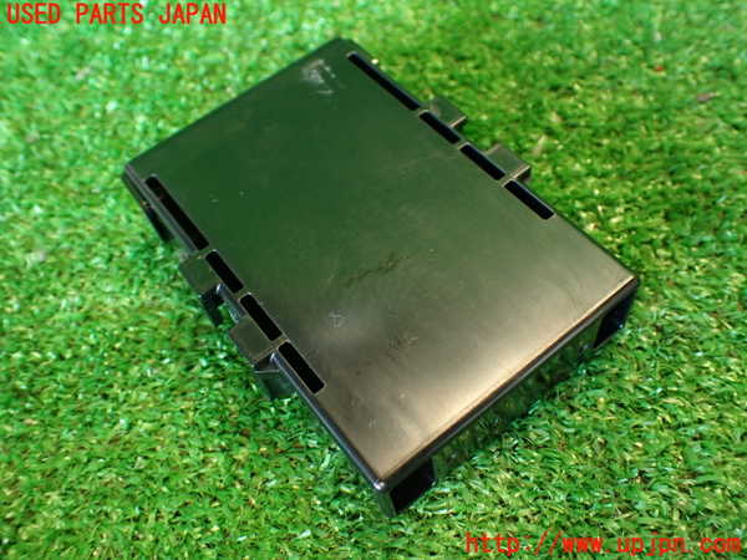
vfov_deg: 44.2
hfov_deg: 56.8
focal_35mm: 32
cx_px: 374
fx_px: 691
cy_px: 280
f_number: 2.4
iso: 400
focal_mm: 5.79
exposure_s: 1/30
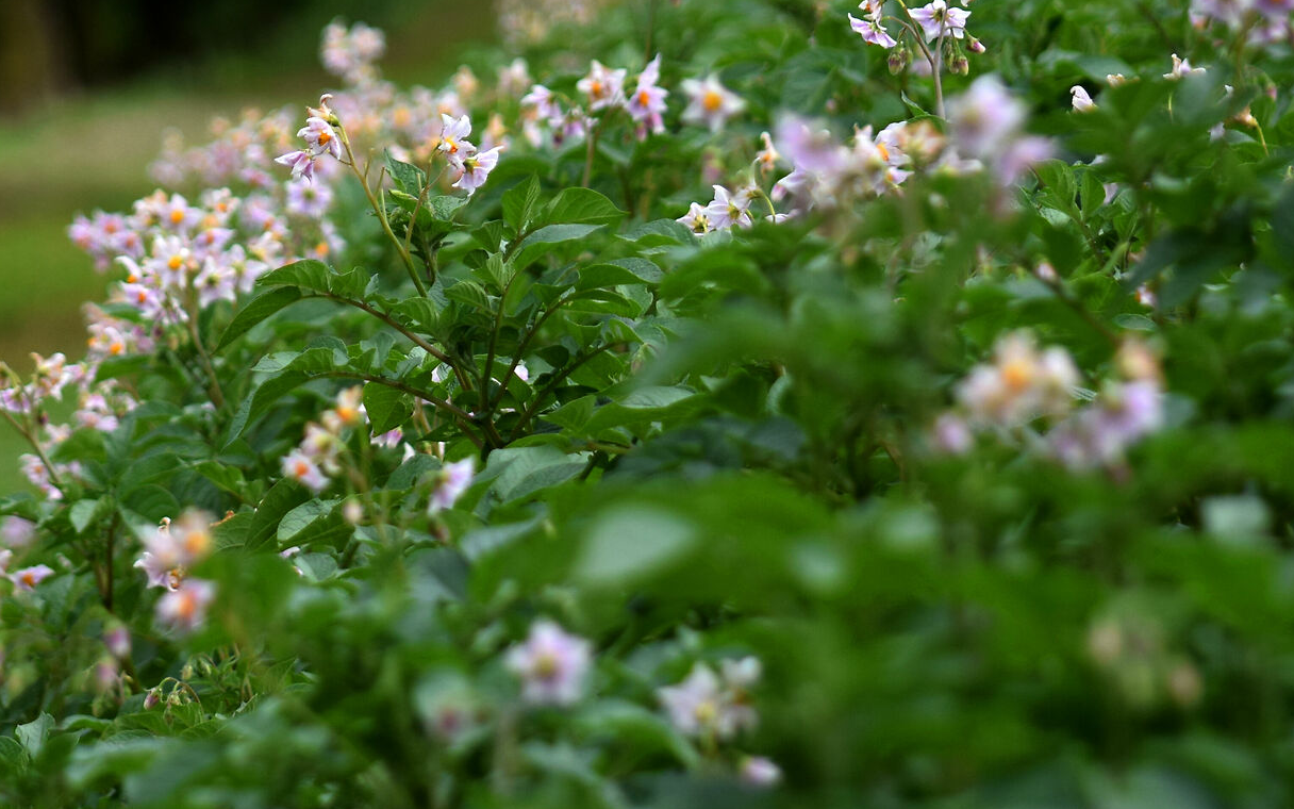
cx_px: 312
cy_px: 456
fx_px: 13295
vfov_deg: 3.5
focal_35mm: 377
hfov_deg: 5.6
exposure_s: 1/400
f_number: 5
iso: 400
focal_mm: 125
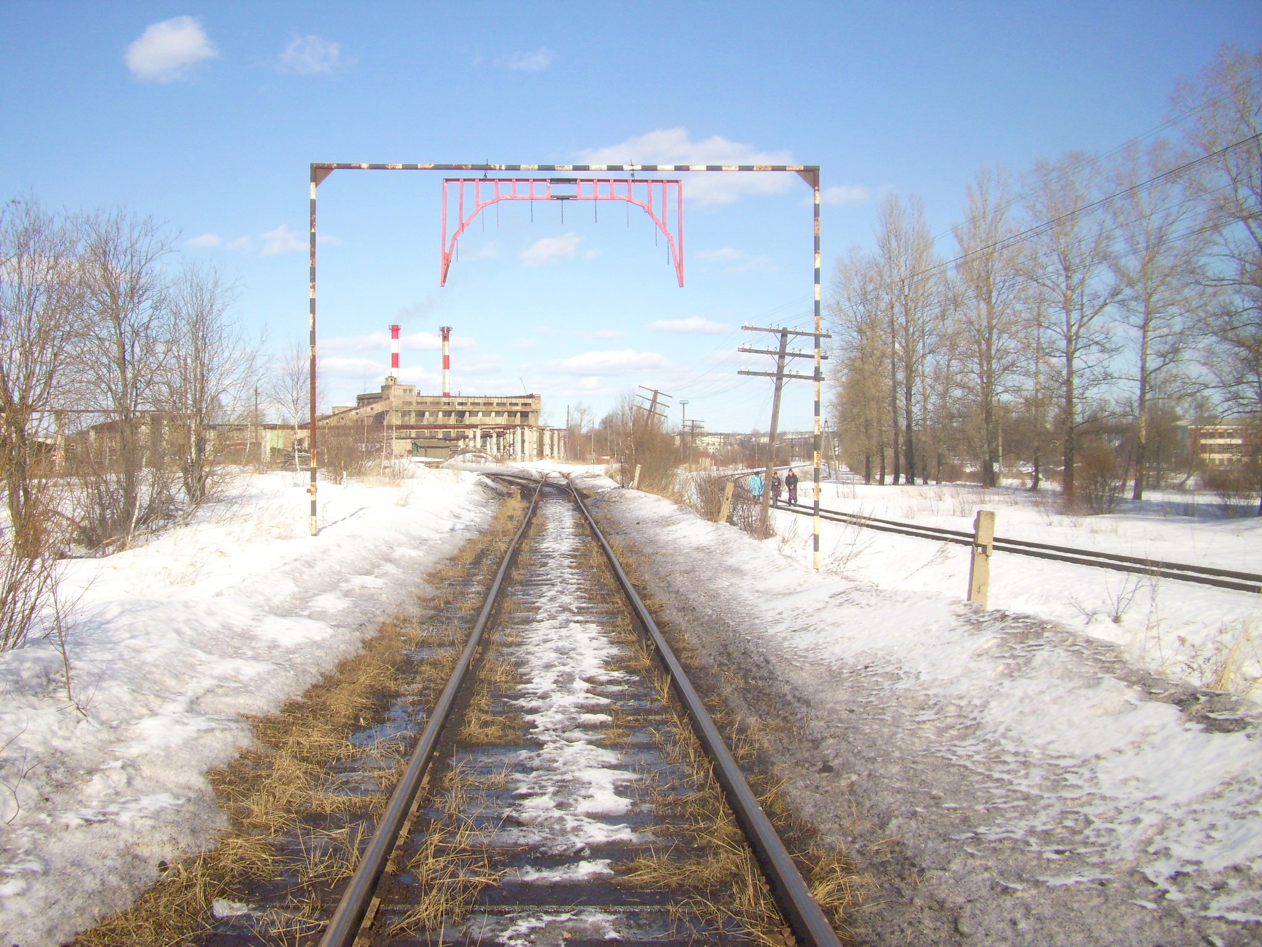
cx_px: 631
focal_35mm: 34
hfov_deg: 54.0
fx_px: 1240
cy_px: 474
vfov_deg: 41.8
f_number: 5.6
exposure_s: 1/500
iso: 80
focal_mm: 5.7
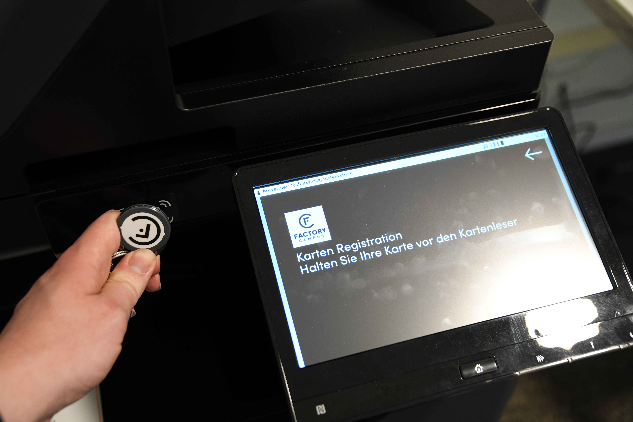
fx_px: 844
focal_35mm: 48
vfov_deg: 28.1
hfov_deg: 41.1
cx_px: 316
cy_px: 211
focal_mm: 48
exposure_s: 1/50
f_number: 4
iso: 1800
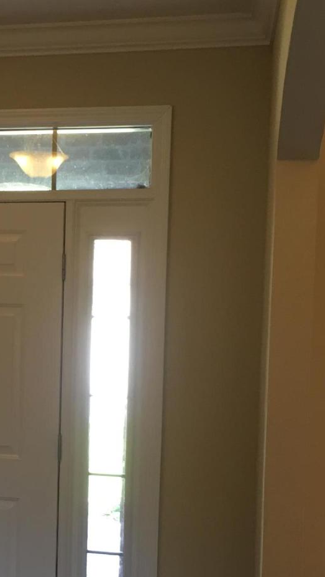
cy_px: 363
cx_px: -44
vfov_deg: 30.9
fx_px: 1041
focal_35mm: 68
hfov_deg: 17.1
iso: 50
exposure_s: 1/30
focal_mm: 4.15
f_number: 2.2
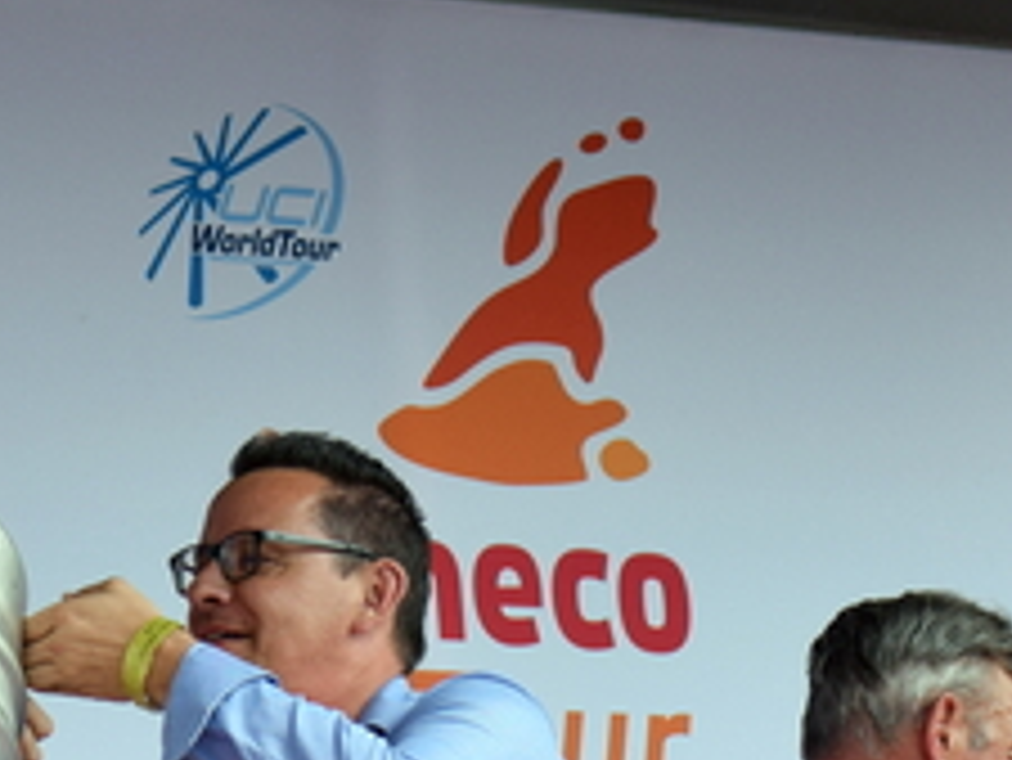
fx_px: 8102
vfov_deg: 5.4
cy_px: 836
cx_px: -315
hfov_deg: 7.1
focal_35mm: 277
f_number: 5
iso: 400
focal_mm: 72
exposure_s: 1/1250
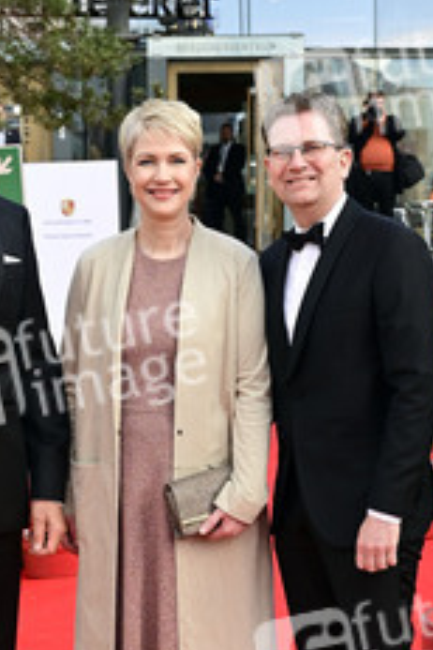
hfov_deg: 19.1
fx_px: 1281
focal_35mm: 71
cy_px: 509
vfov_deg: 27.9
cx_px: 143
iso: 400
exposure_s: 1/200
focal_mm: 41
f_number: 5.6
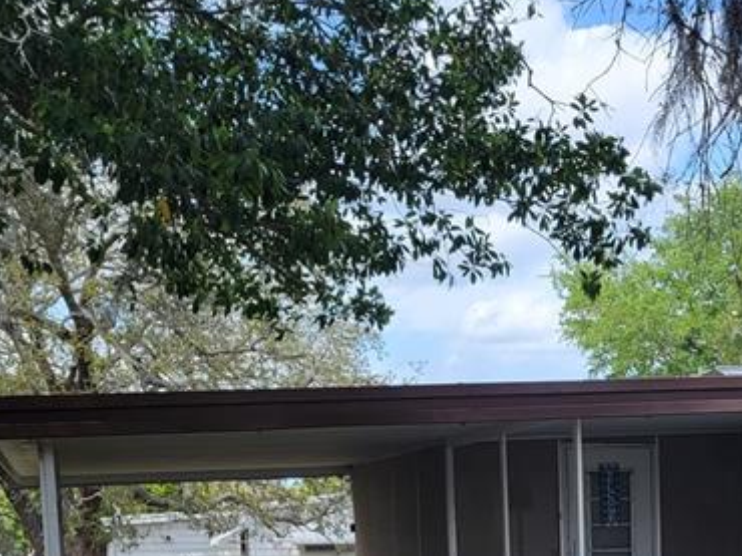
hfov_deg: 26.0
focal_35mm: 72
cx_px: 690
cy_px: 745
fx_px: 1542
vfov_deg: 18.8
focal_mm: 5.4
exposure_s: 1/1205
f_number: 1.8
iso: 40
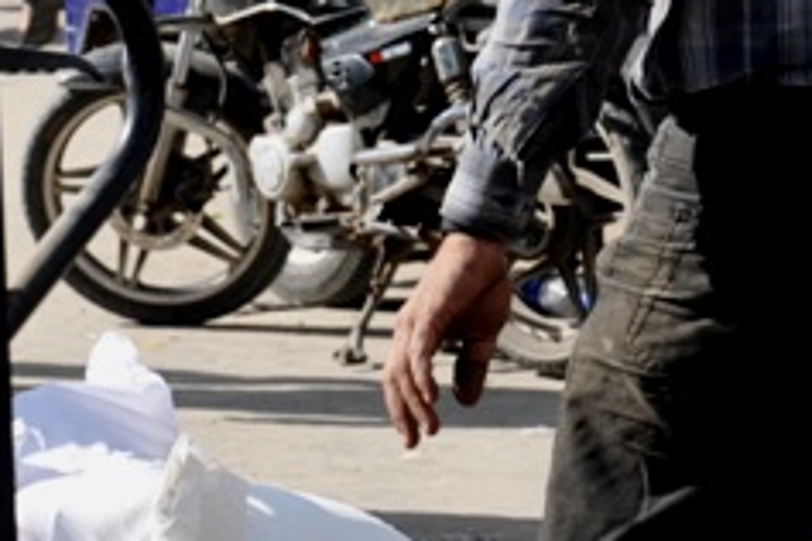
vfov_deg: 4.4
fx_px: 6992
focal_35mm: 310
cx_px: -250
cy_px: 146
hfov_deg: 6.6
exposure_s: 1/800
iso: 320
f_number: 7.1
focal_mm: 70
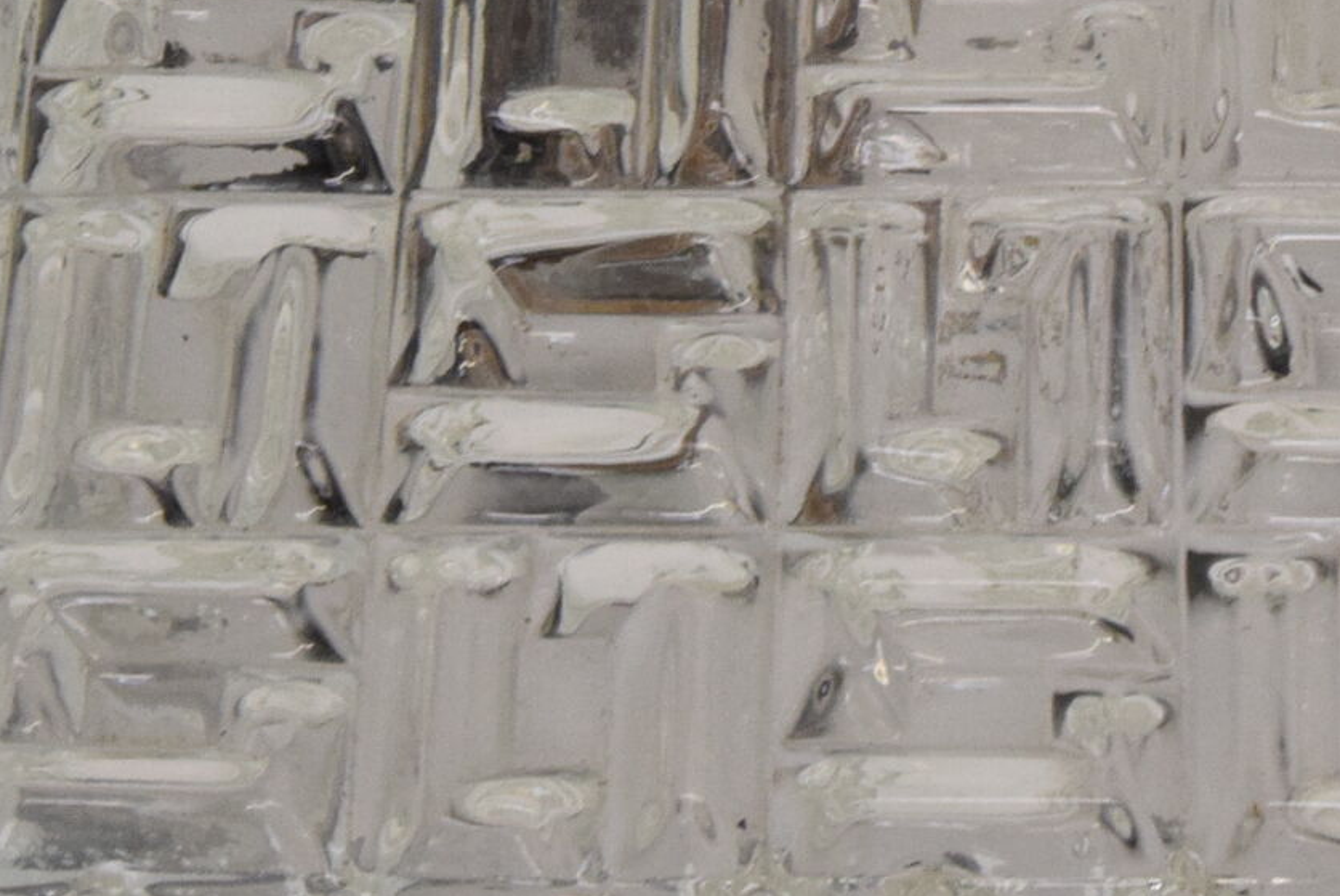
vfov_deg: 8.5
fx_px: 5998
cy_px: 43
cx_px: 1180
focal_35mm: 161
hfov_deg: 12.7
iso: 1600
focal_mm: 30
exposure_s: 1/100
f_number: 14
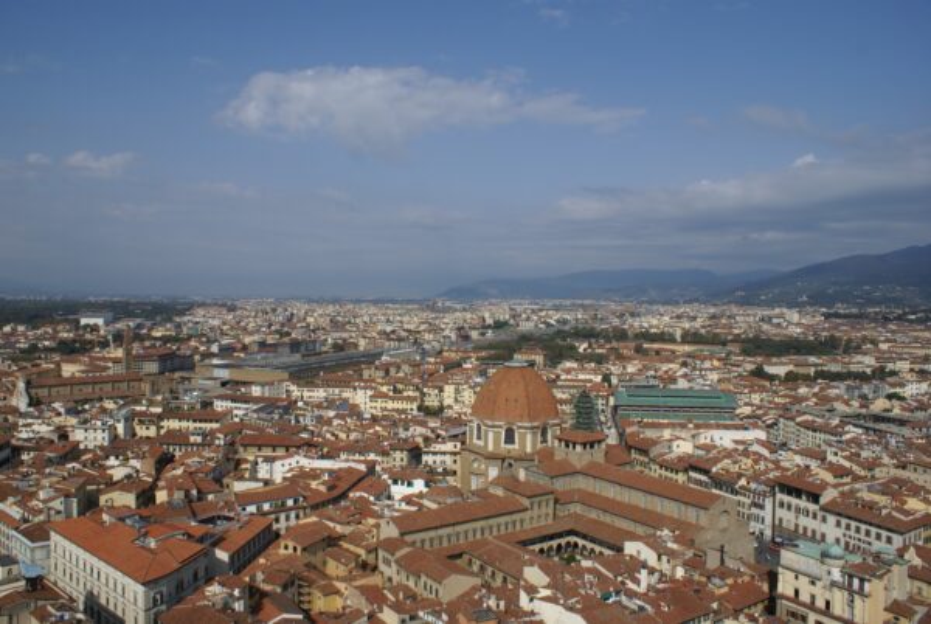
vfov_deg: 48.1
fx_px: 699
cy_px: 312
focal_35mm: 27
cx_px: 466
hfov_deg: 67.3
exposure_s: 1/400
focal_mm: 18
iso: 100
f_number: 10
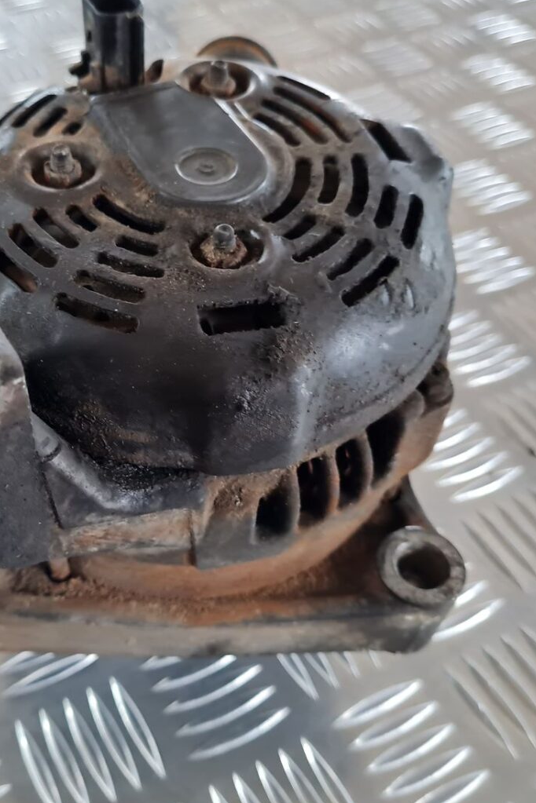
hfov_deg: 35.4
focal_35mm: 37
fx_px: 826
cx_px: 160
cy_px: 396
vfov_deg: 51.9
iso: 320
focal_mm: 5.4
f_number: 1.8
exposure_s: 1/100
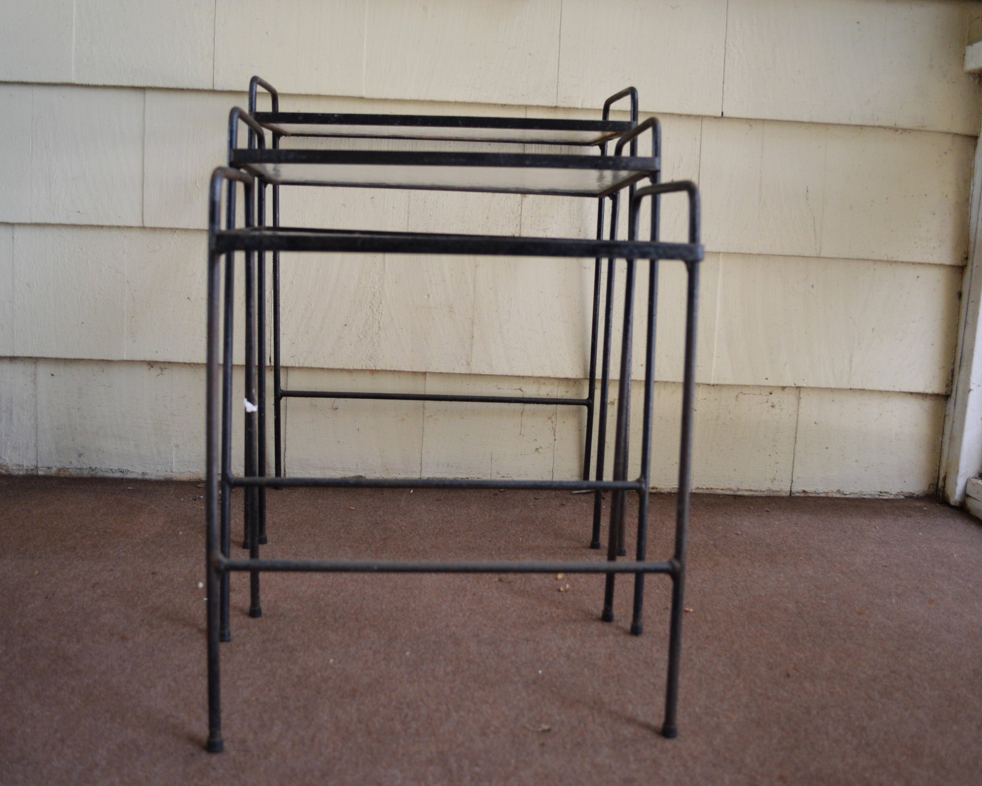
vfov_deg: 43.4
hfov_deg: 52.8
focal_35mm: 34
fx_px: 988
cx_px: 470
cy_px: 395
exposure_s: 1/60
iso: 560
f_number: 3.8
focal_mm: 20
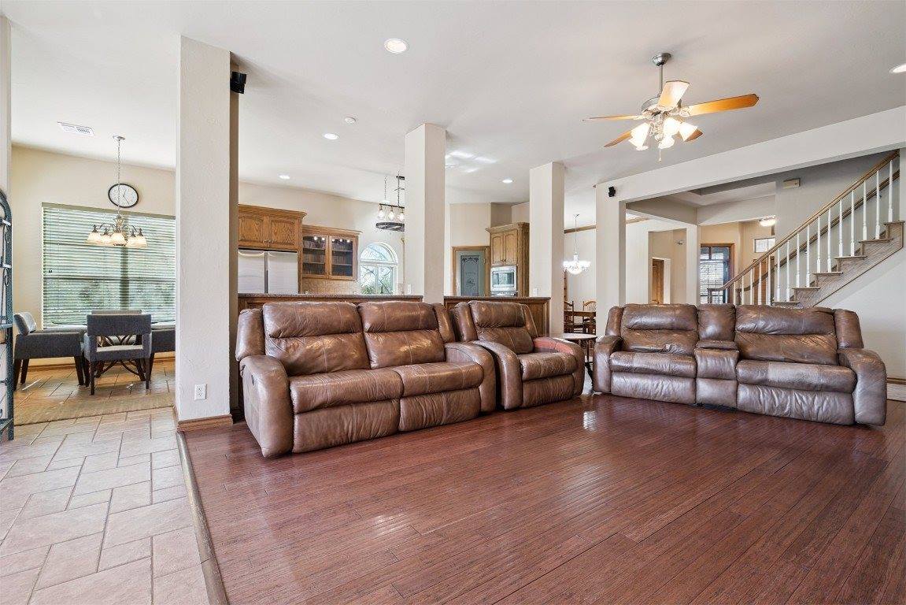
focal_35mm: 16
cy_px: 302
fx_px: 403
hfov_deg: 96.7
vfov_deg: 73.8
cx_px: 453
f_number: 7.1
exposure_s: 1/13
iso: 200
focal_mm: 16
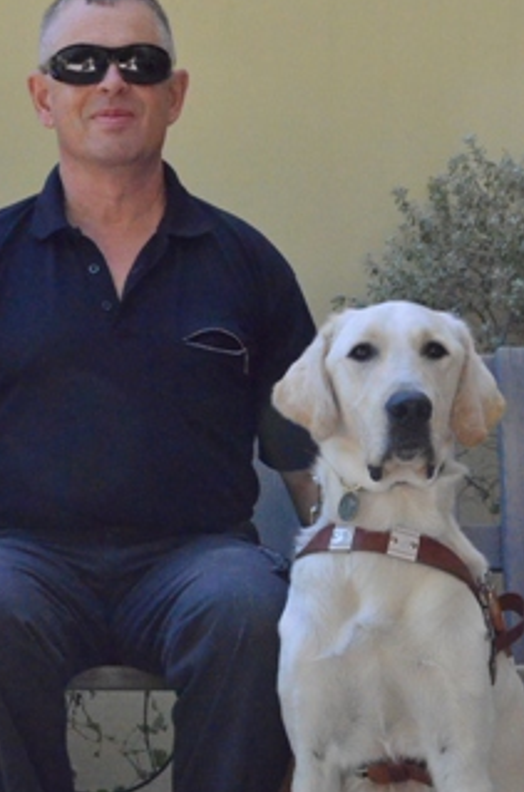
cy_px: 530
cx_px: 238
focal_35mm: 90
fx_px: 1976
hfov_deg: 15.1
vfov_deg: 22.6
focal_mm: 40
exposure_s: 1/1250
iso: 6400
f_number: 10
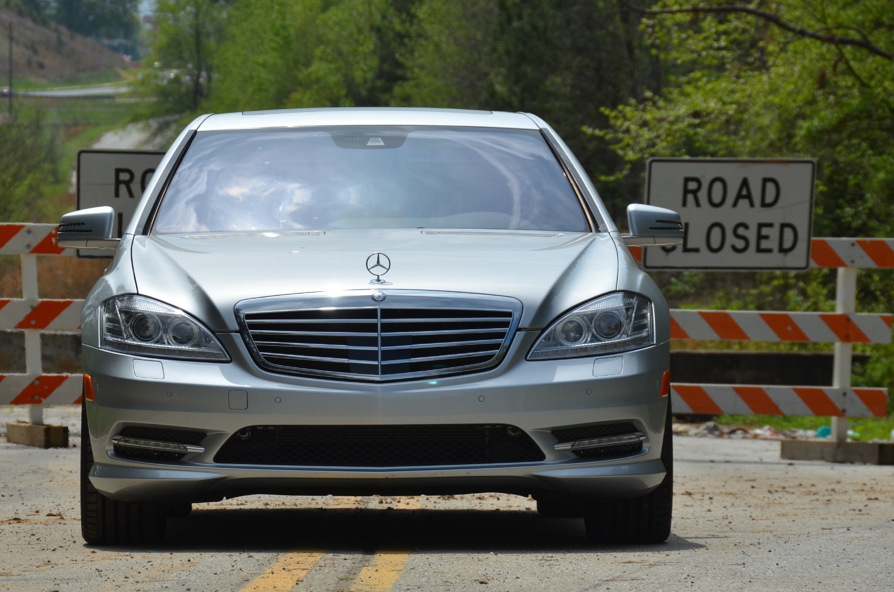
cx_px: 373
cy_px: 319
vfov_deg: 6.9
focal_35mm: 197
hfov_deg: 10.5
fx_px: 4882
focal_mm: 112
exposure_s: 1/2000
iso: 280
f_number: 8
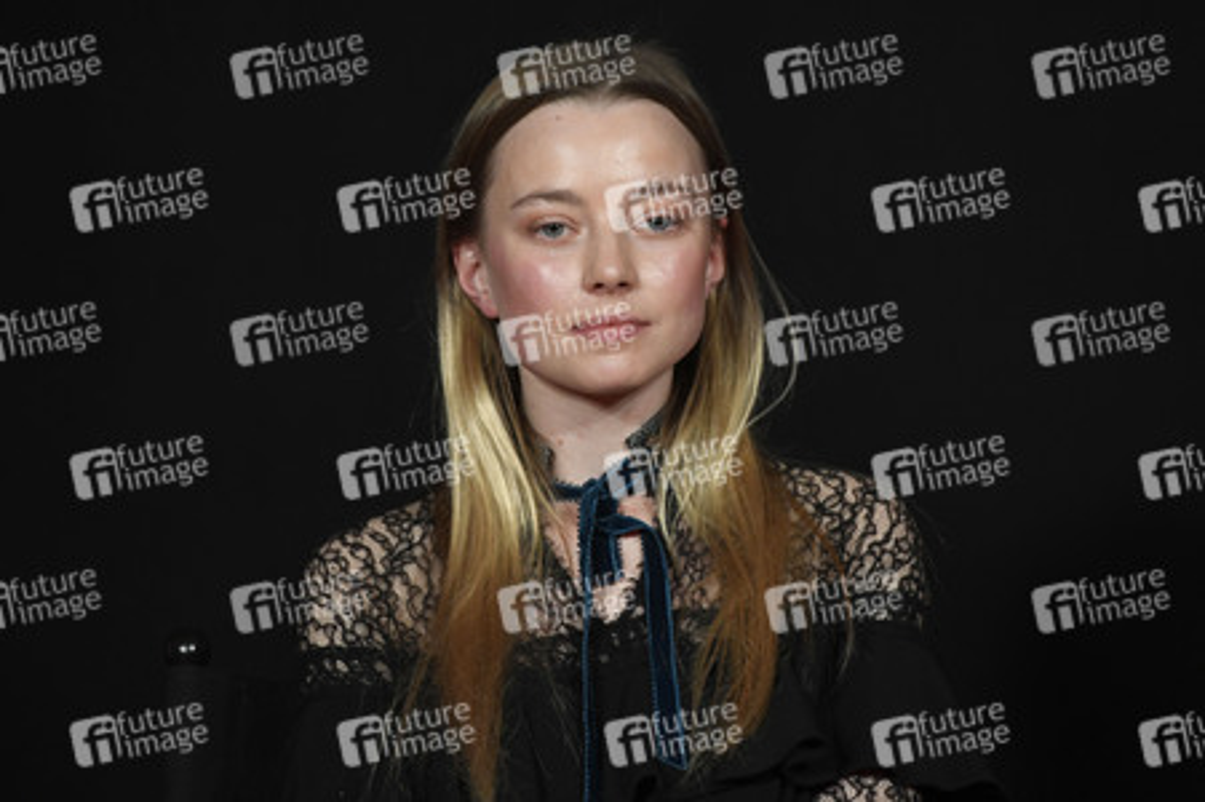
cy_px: 401
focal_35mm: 200
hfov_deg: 10.3
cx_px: 602
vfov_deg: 6.9
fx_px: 6689
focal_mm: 200
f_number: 4
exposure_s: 1/200
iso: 2500
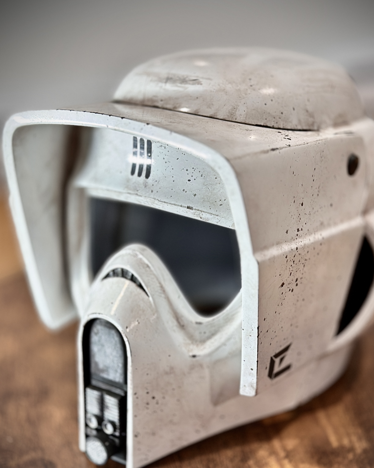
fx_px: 858
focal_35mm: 62
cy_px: 266
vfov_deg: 30.4
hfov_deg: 24.6
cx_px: 207
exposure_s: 1/60
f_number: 1.78
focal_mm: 6.86
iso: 320
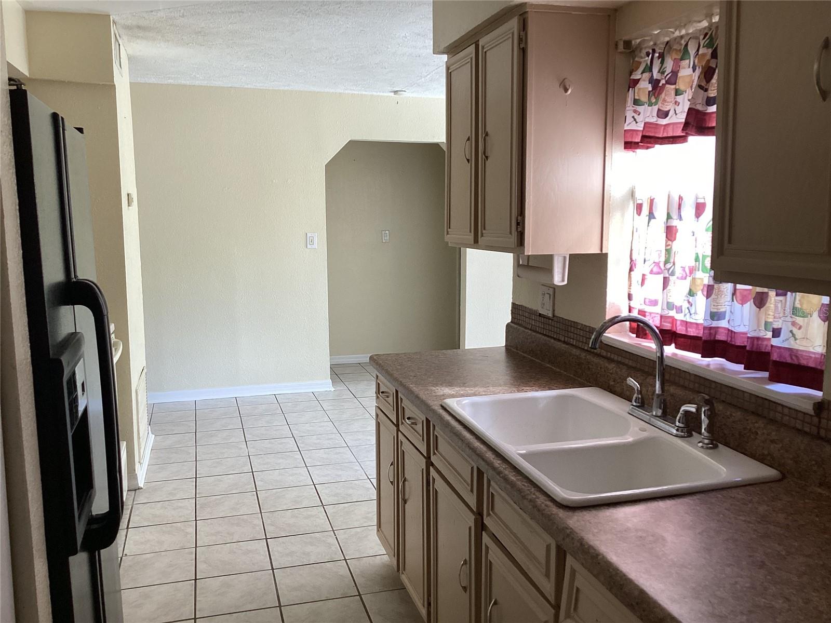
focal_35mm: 31
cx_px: 416
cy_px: 312
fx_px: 744
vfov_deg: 45.4
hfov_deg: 58.4
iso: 100
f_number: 2.4
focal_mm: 3.3
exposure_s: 1/120
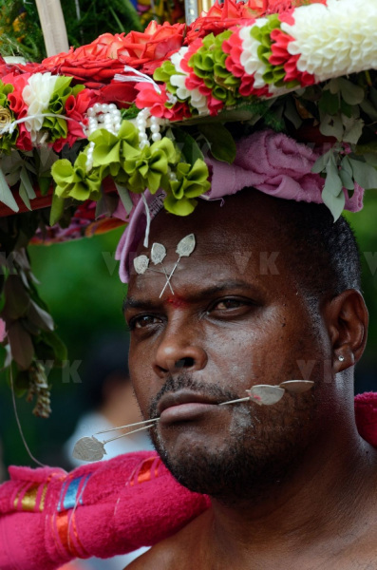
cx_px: 188
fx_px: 4737
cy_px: 285
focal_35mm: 300
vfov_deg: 6.9
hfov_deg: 4.6
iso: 200
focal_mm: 200
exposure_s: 1/400
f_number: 6.3
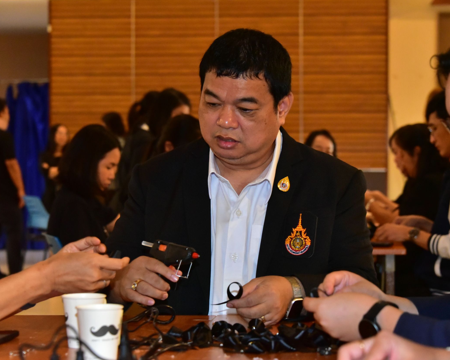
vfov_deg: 15.1
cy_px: 180
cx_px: 252
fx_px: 1359
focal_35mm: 102
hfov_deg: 18.8
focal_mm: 90
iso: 8000
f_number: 6.3
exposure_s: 1/100
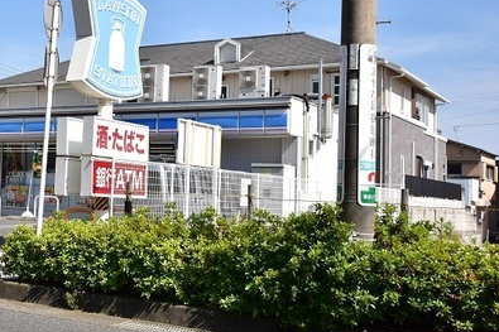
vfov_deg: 23.7
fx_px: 790
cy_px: 135
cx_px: 48
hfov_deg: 33.2
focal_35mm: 57
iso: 160
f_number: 4.5
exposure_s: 1/1250
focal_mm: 20
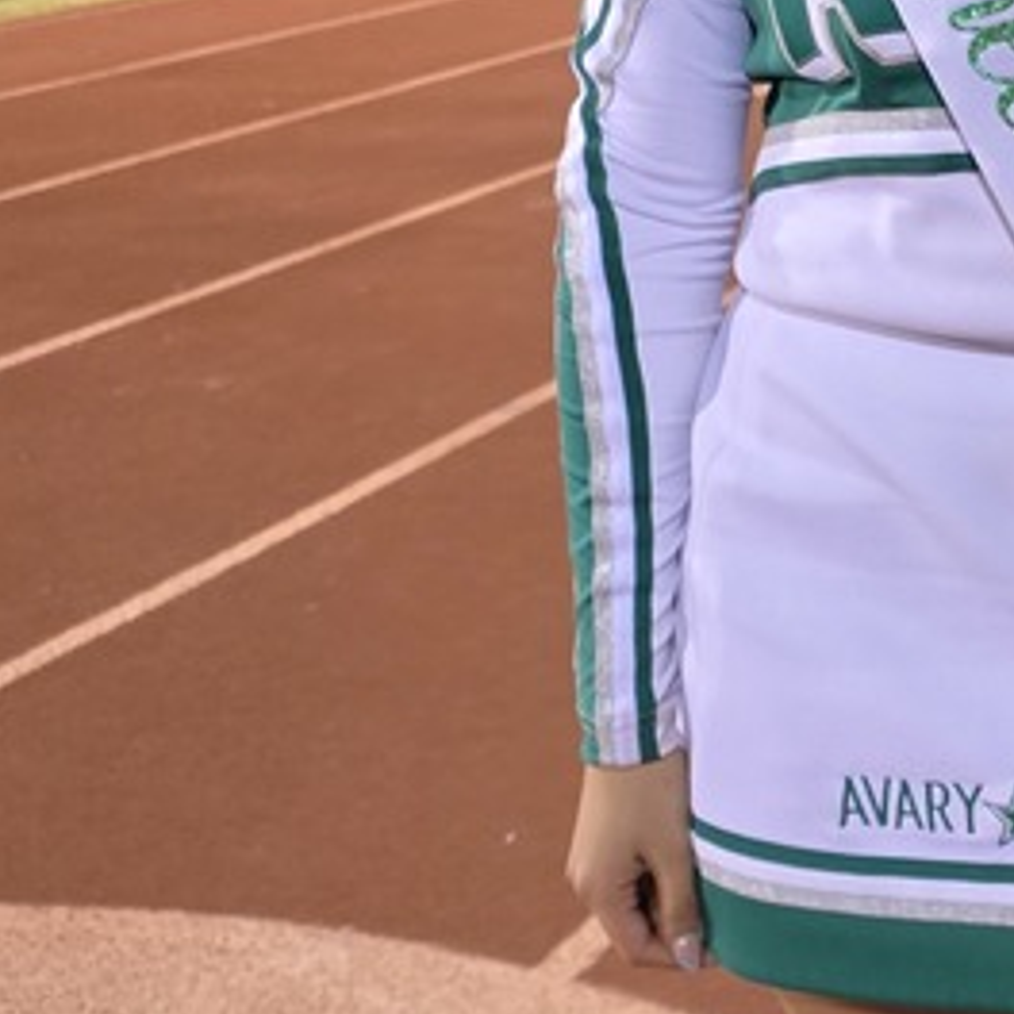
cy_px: 292
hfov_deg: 20.7
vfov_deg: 21.8
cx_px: 1152
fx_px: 2618
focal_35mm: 79
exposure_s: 1/60
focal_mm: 6.3
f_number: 1.7
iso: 800
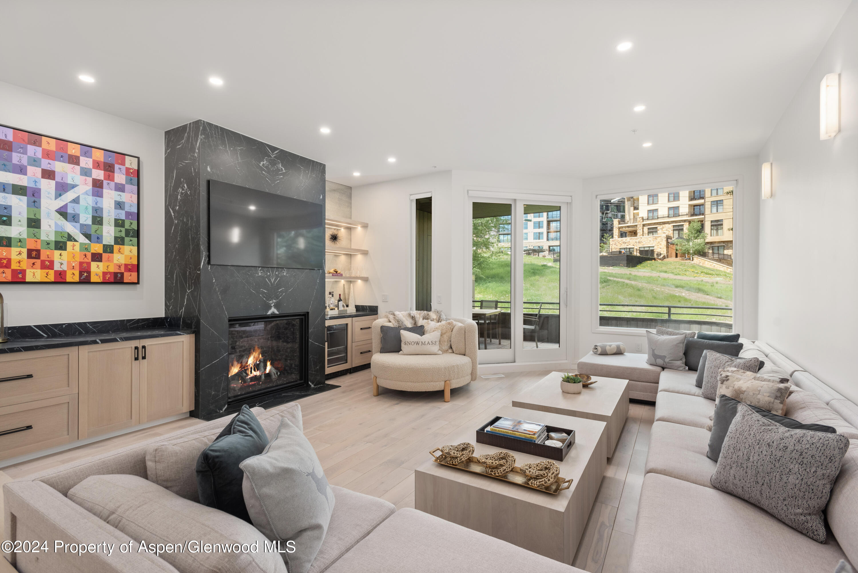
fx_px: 405
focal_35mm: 17
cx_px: 429
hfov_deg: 93.3
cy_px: 286
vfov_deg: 70.5
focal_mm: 17
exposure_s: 1/10
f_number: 7.1
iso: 400
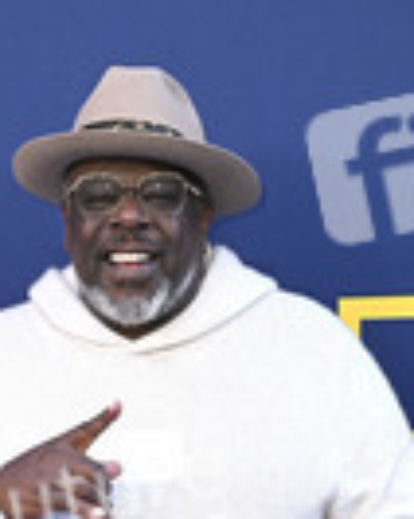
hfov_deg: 13.6
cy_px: 738
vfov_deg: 15.9
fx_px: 1735
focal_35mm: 113
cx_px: 152
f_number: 5.6
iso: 640
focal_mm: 40
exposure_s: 1/200
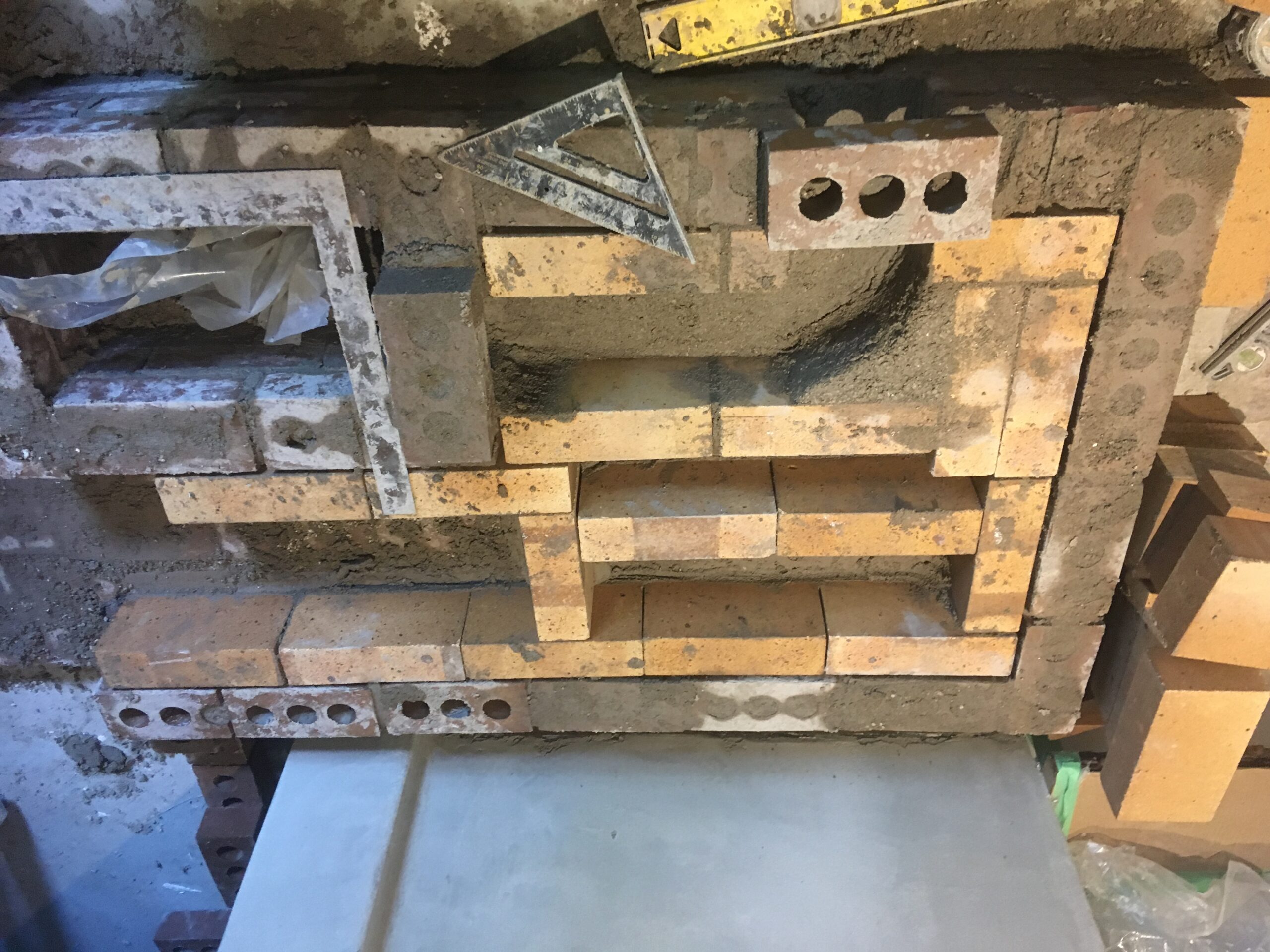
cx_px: 635
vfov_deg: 48.2
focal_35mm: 29
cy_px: 476
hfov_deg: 61.7
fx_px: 1064
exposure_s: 1/24
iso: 200
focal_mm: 4.15
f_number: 2.2
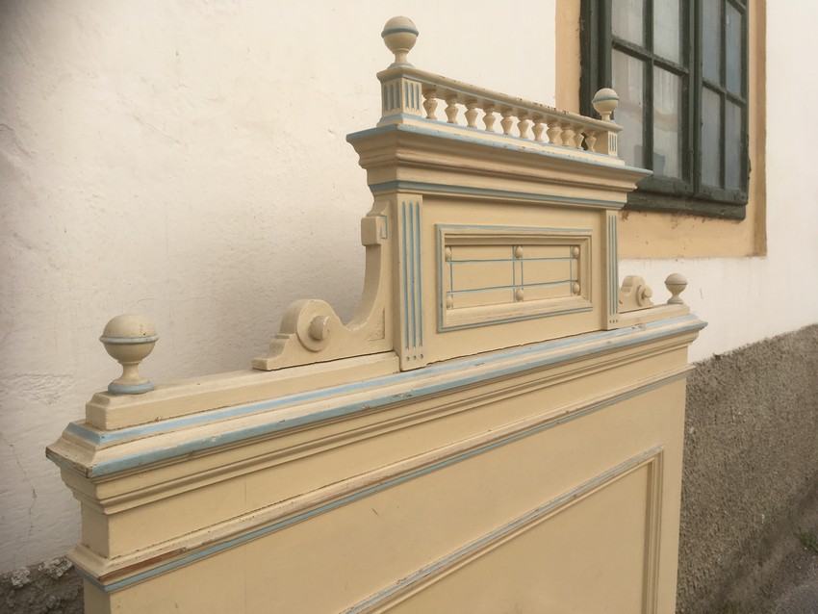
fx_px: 685
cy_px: 307
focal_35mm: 29
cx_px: 409
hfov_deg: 61.6
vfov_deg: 48.2
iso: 25
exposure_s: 1/761
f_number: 2.2
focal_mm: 4.15
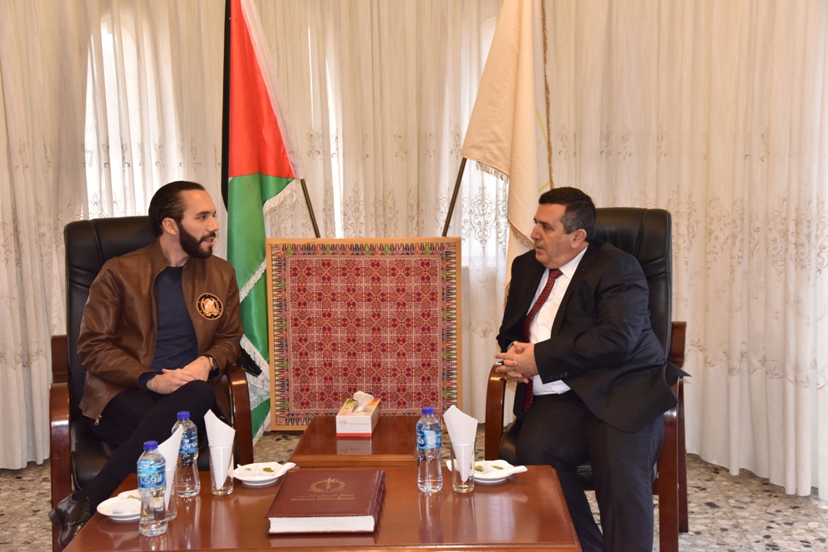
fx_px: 1150
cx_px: 414
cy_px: 276
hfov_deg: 39.6
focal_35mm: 50
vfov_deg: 27.0
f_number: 7.1
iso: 2500
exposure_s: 1/250
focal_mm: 50
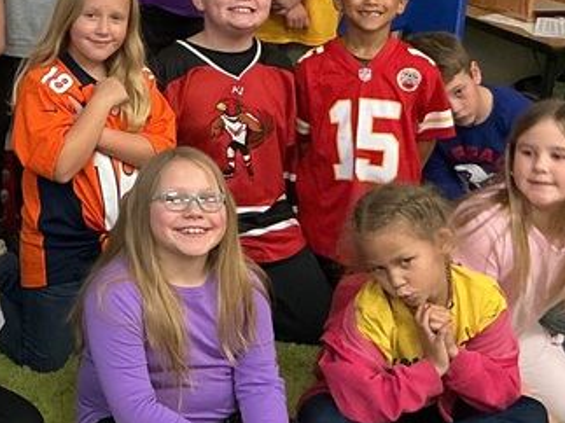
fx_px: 1501
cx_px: -131
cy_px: 59
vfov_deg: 15.9
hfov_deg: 19.9
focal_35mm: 92
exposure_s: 1/60
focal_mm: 3
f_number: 1.8
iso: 200
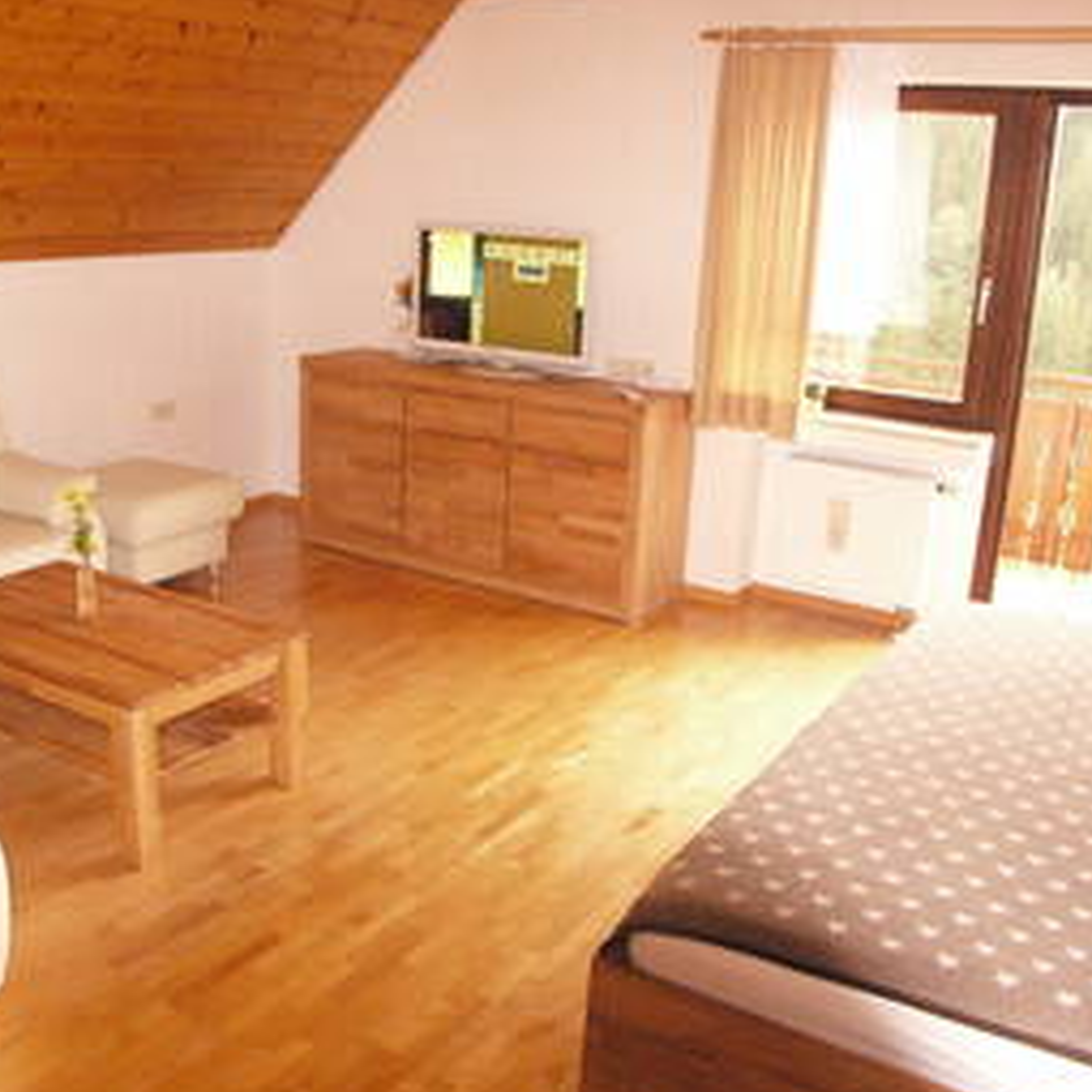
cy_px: 527
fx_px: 1785
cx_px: 484
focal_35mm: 50
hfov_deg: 34.0
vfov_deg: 34.0
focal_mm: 6
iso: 400
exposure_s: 1/60
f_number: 2.8
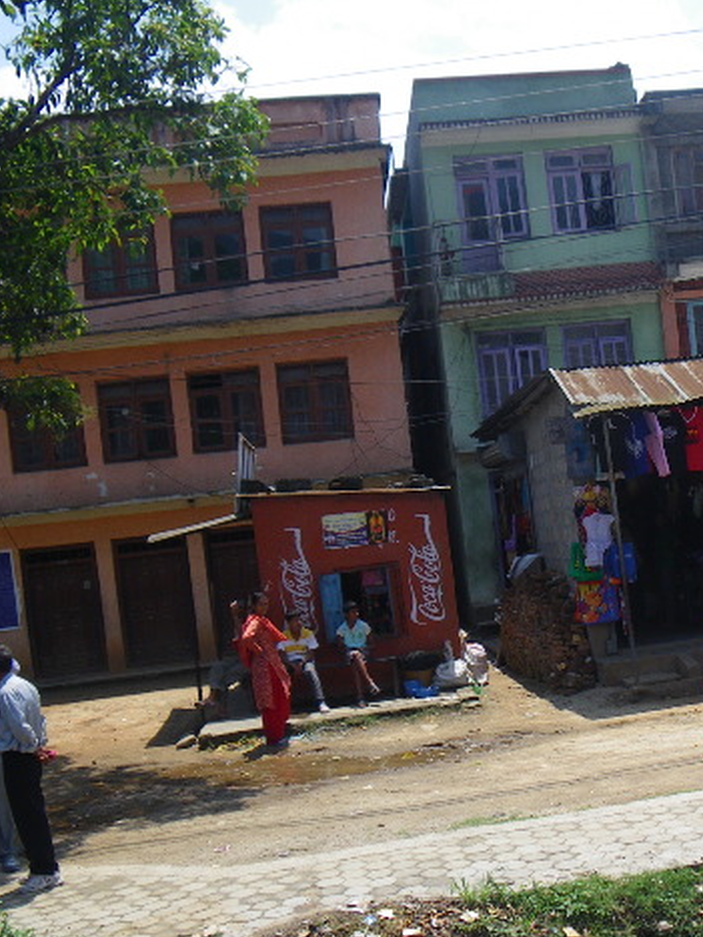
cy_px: 511
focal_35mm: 51
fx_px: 1381
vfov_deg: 37.5
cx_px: 612
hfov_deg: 27.7
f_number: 4.2
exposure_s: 1/320
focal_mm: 5
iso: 50
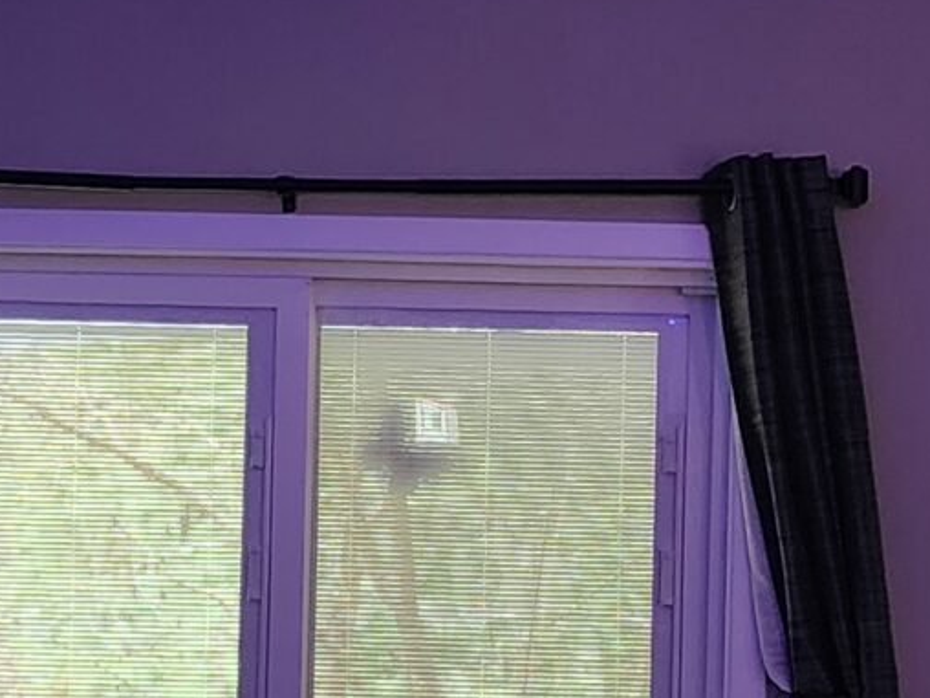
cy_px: 443
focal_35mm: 116
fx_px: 3116
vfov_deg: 12.8
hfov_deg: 17.0
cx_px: 485
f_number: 1.8
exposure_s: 1/30
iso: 640
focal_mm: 6.4
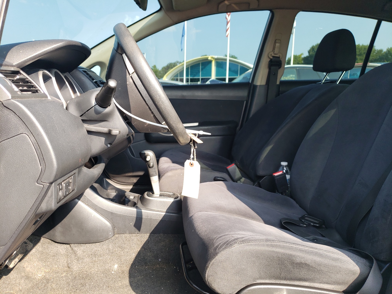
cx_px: 196
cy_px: 147
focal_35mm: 26
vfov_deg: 53.1
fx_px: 294
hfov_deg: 67.3
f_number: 1.5
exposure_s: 1/333
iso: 50
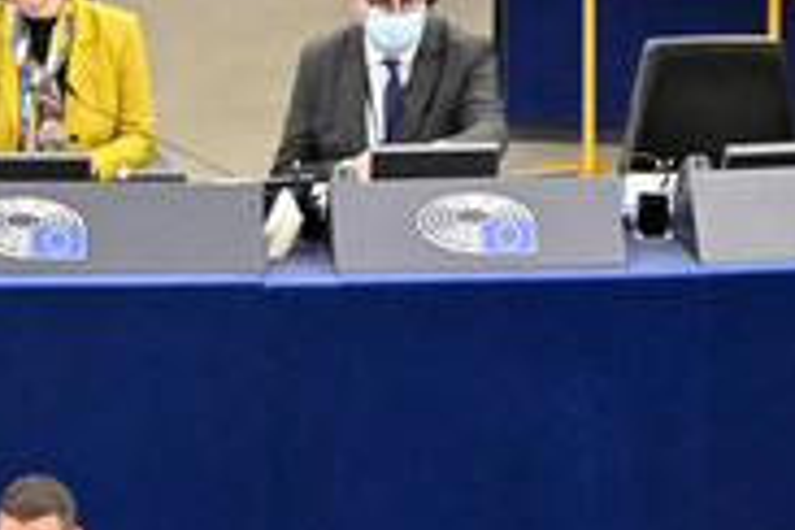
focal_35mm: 480
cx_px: -9
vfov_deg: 2.9
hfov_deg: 4.3
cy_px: 439
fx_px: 10599
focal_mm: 195
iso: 6400
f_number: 6
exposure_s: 1/400
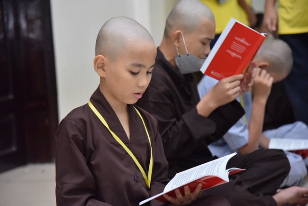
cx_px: 154
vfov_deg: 12.5
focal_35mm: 110
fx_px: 941
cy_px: 103
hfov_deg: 18.6
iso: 2500
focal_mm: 110
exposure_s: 1/125
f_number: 4
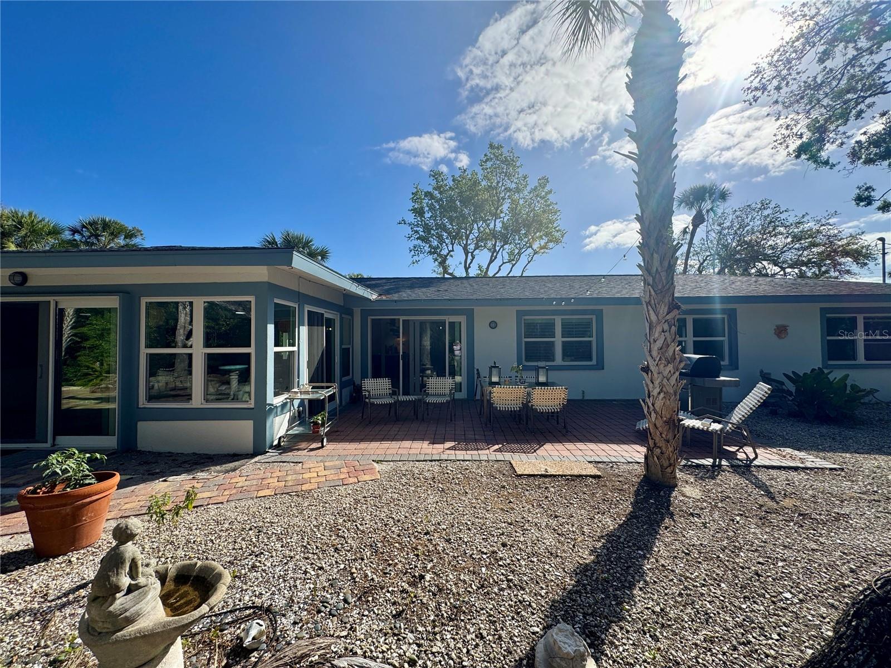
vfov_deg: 85.7
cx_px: 446
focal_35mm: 14
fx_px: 360
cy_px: 334
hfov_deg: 102.1
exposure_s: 1/1536
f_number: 2.2
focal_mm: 2.22
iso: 50
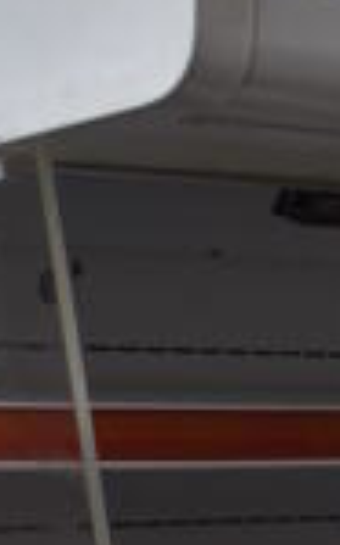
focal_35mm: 225
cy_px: 1213
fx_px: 3339
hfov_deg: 5.8
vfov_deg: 8.6
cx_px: 303
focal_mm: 24
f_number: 3.8
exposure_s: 1/250
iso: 500
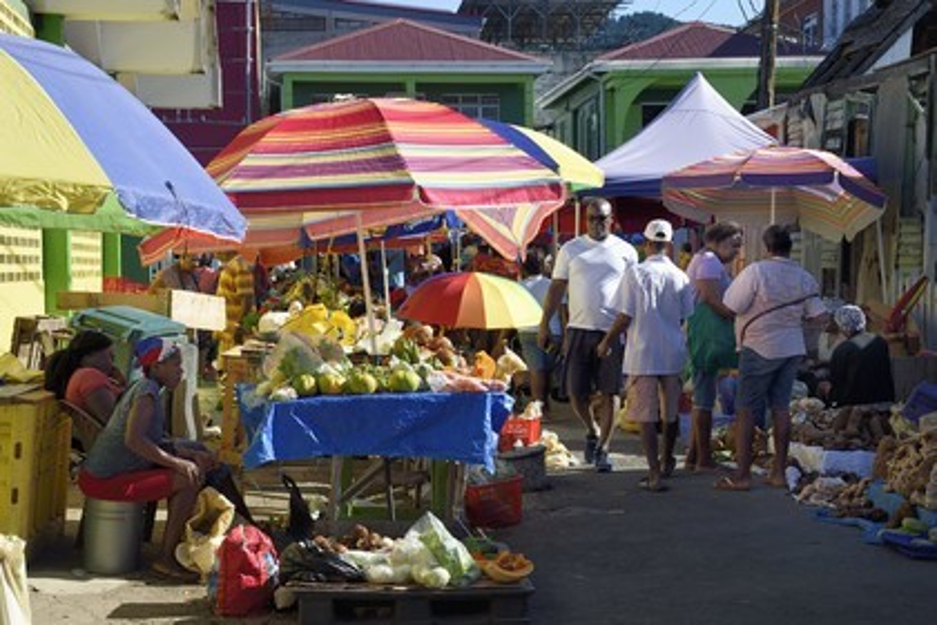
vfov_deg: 20.9
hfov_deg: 31.0
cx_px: 468
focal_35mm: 65
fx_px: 1692
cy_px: 312
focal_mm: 65
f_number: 13
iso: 200
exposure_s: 1/250
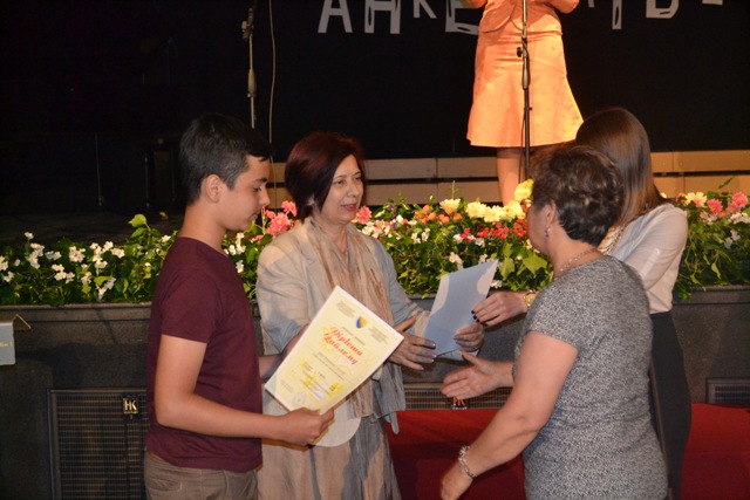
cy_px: 250
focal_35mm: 60
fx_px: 1250
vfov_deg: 22.6
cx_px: 375
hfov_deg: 33.4
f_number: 5.3
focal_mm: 40
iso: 3200
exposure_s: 1/60
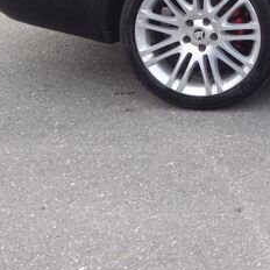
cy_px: -82
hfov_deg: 14.4
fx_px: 927
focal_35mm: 105
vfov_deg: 15.7
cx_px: 503
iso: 125
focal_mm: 10.4
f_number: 4
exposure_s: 1/100
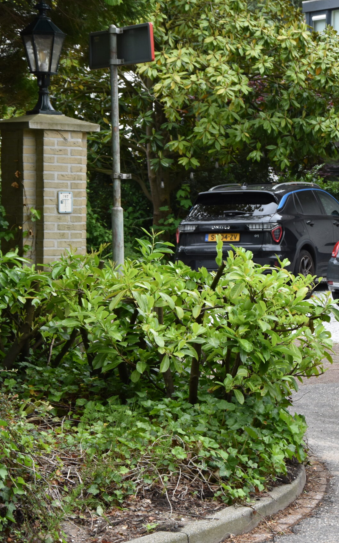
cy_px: 271
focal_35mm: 111
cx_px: 323
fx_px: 1640
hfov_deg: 11.7
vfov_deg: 18.8
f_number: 7.1
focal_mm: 48
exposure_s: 1/200
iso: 400
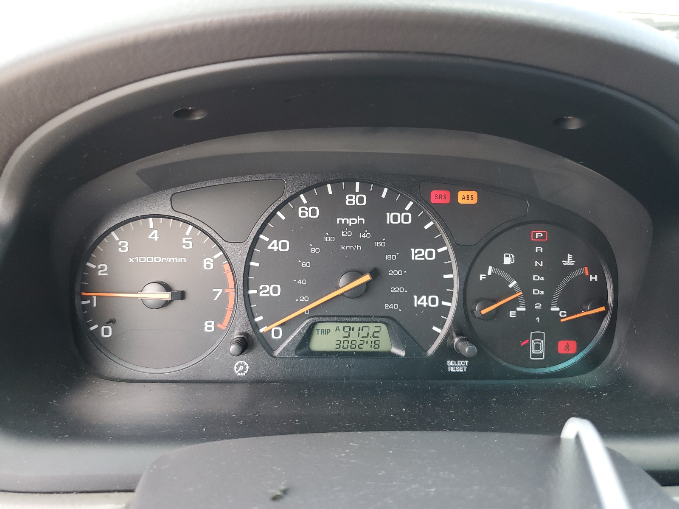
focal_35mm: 26
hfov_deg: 67.3
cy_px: 254
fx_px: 510
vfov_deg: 53.1
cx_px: 340
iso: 72
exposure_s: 1/120
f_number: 1.5
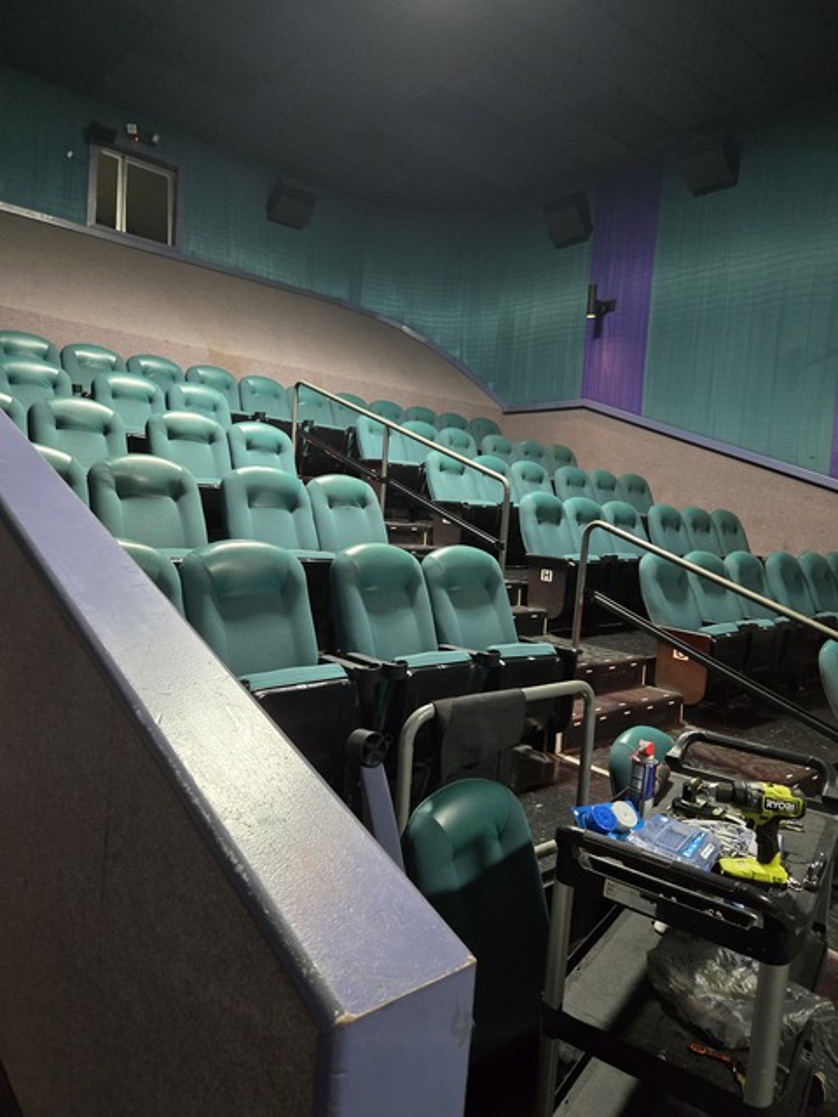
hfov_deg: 58.9
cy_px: 558
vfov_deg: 73.9
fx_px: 742
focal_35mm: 23
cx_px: 419
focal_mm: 5.4
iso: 1600
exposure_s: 1/30
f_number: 1.8
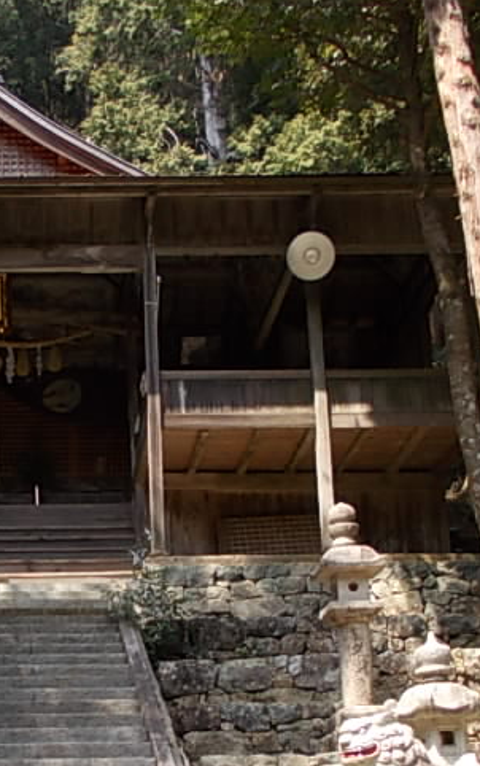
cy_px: 591
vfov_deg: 31.8
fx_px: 1316
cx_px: 17
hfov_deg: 20.1
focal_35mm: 63
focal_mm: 4
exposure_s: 1/250
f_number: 2.7
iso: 80
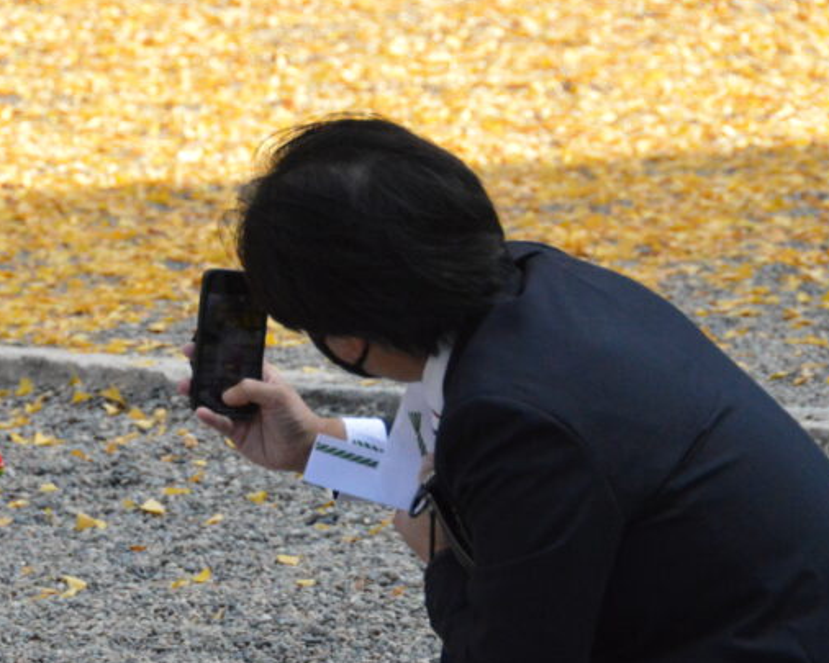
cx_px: 198
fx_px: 9422
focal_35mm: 384
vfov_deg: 4.0
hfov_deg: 5.0
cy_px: 430
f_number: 6.3
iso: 3200
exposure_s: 1/2500
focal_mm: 135
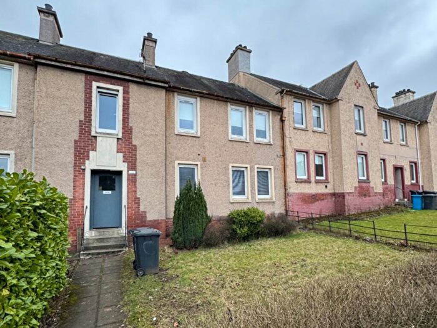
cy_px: 164
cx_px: 218
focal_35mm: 14
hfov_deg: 102.1
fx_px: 177
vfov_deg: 85.7
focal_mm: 2.22
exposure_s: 1/99
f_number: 2.2
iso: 80
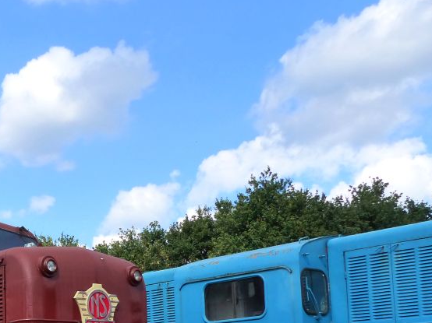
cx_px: 1
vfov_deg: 21.8
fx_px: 811
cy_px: 322
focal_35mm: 65
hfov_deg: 28.1
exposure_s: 1/800
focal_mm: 5.4
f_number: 4
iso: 250
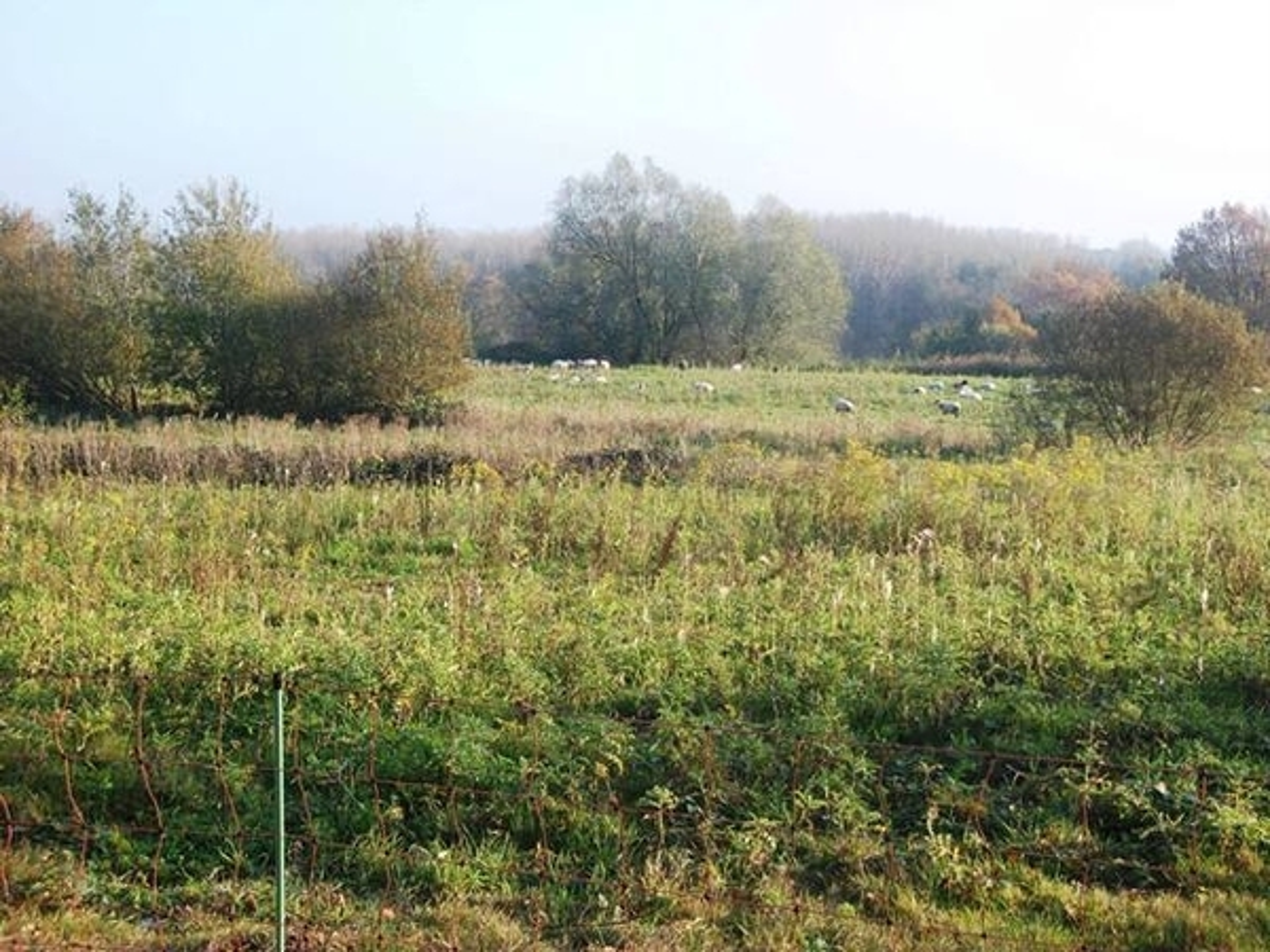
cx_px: 635
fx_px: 2275
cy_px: 476
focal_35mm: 62
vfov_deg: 23.7
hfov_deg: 31.2
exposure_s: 1/160
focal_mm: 11
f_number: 4.1
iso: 80
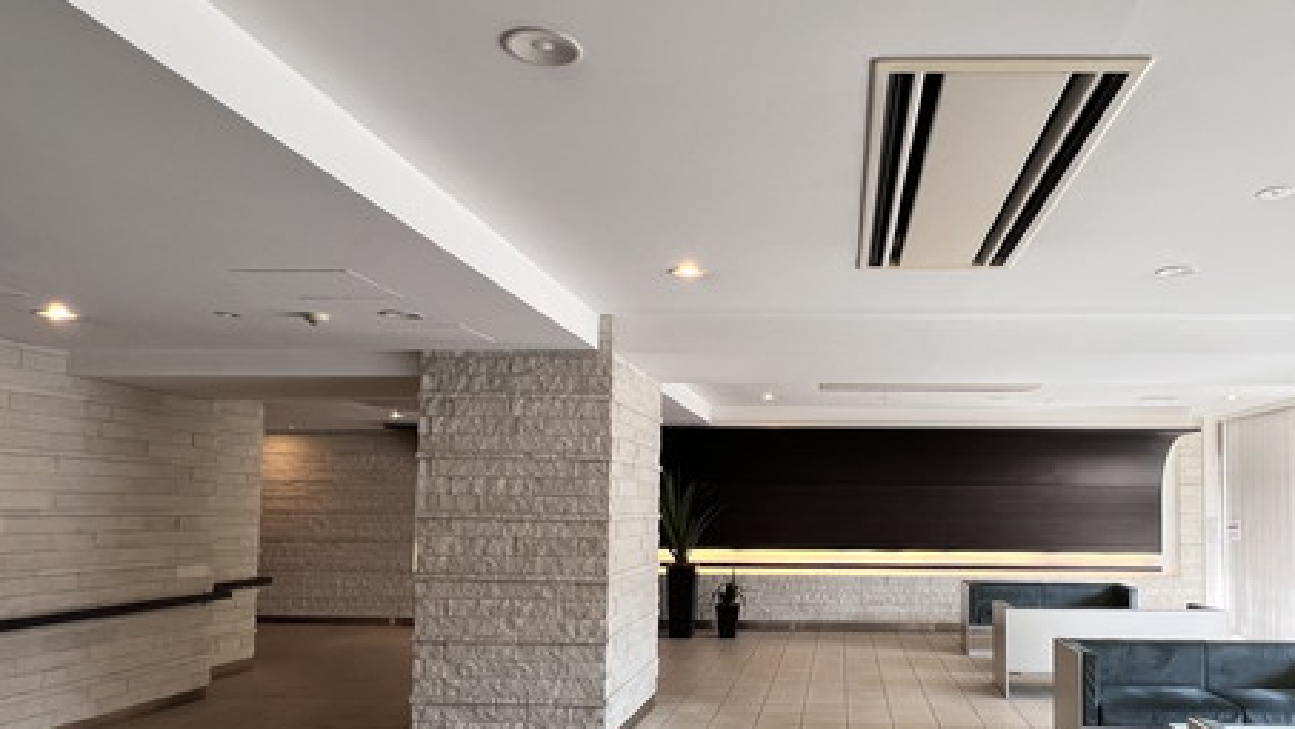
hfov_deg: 72.8
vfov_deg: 45.5
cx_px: 812
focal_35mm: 25
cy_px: 463
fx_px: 859
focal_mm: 1.57
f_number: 1.8
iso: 40
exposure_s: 1/99
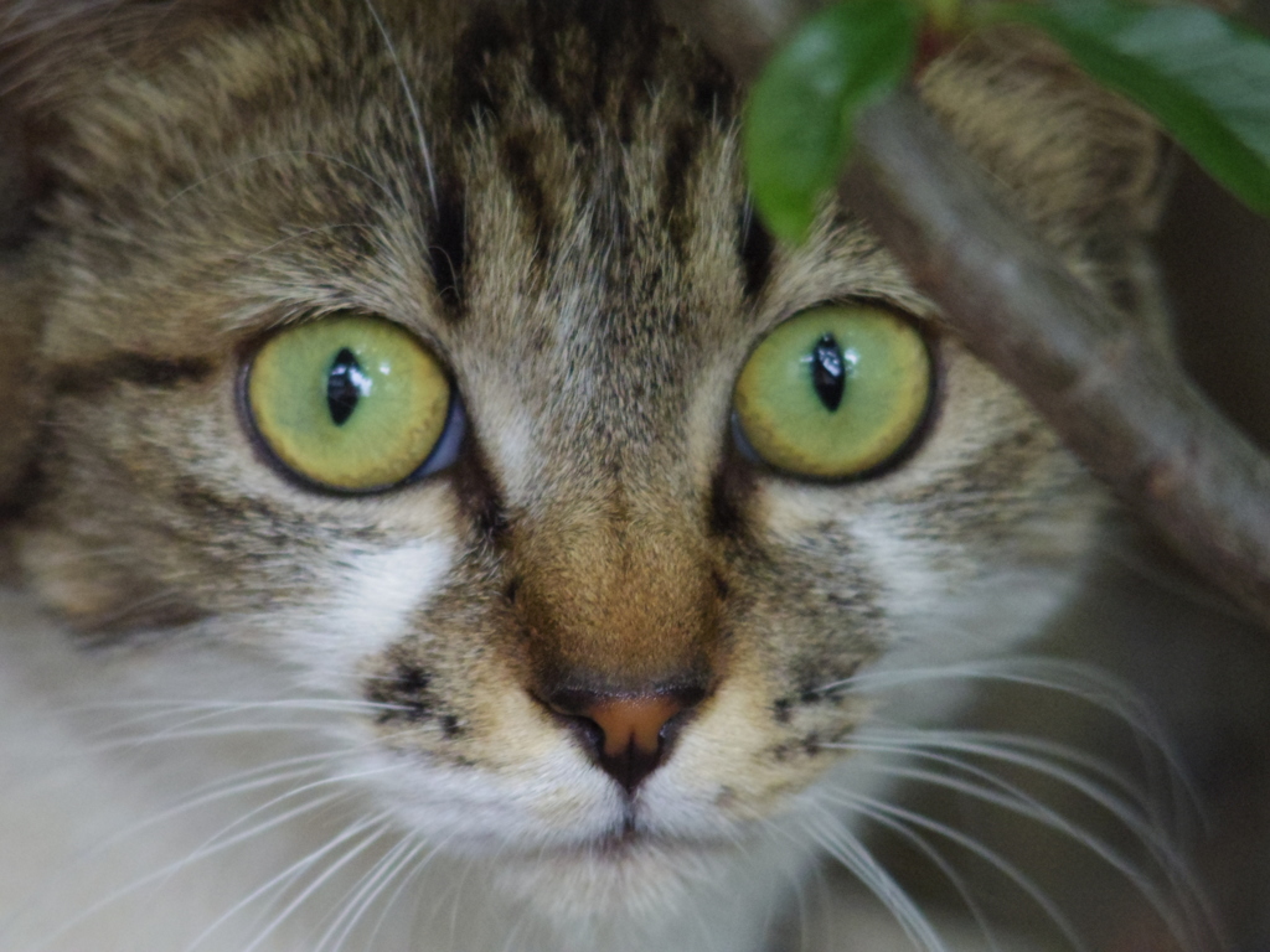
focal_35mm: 242
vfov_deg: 6.1
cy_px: 476
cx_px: 635
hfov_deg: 8.2
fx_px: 8879
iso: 1600
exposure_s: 1/200
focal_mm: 43.4
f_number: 2.8
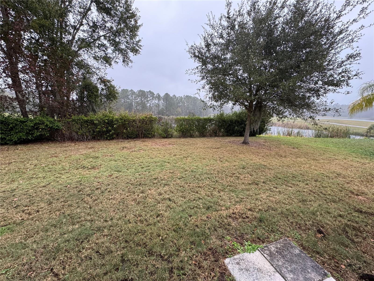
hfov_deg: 102.1
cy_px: 140
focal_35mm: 14
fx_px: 151
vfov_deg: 85.7
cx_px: 187
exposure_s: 1/99
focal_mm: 2.22
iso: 125
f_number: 2.2
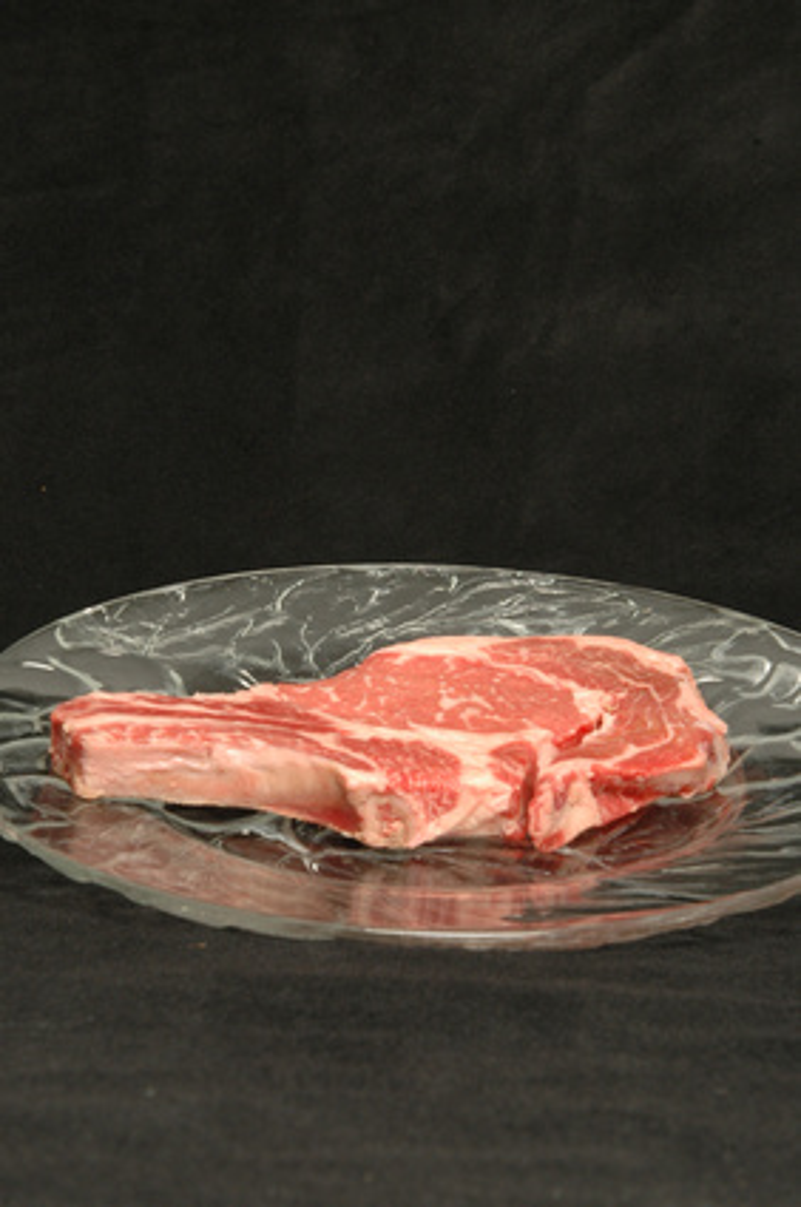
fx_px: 4620
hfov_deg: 9.9
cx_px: 400
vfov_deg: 14.9
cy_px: 604
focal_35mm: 138
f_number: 16
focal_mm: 92
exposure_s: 1/125
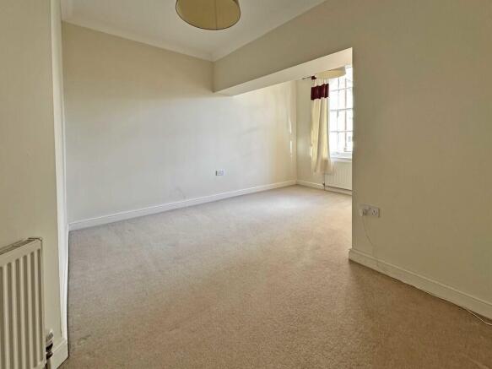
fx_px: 199
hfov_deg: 102.1
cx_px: 246
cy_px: 184
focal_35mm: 14
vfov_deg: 85.7
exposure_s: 1/99
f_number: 2.2
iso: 50
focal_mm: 2.22
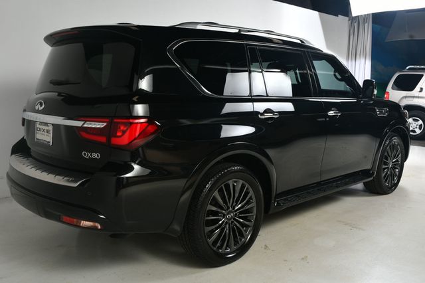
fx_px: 401
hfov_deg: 55.8
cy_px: 142
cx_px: 212
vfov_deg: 38.8
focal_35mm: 34
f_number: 11
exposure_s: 1/160
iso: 100
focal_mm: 23
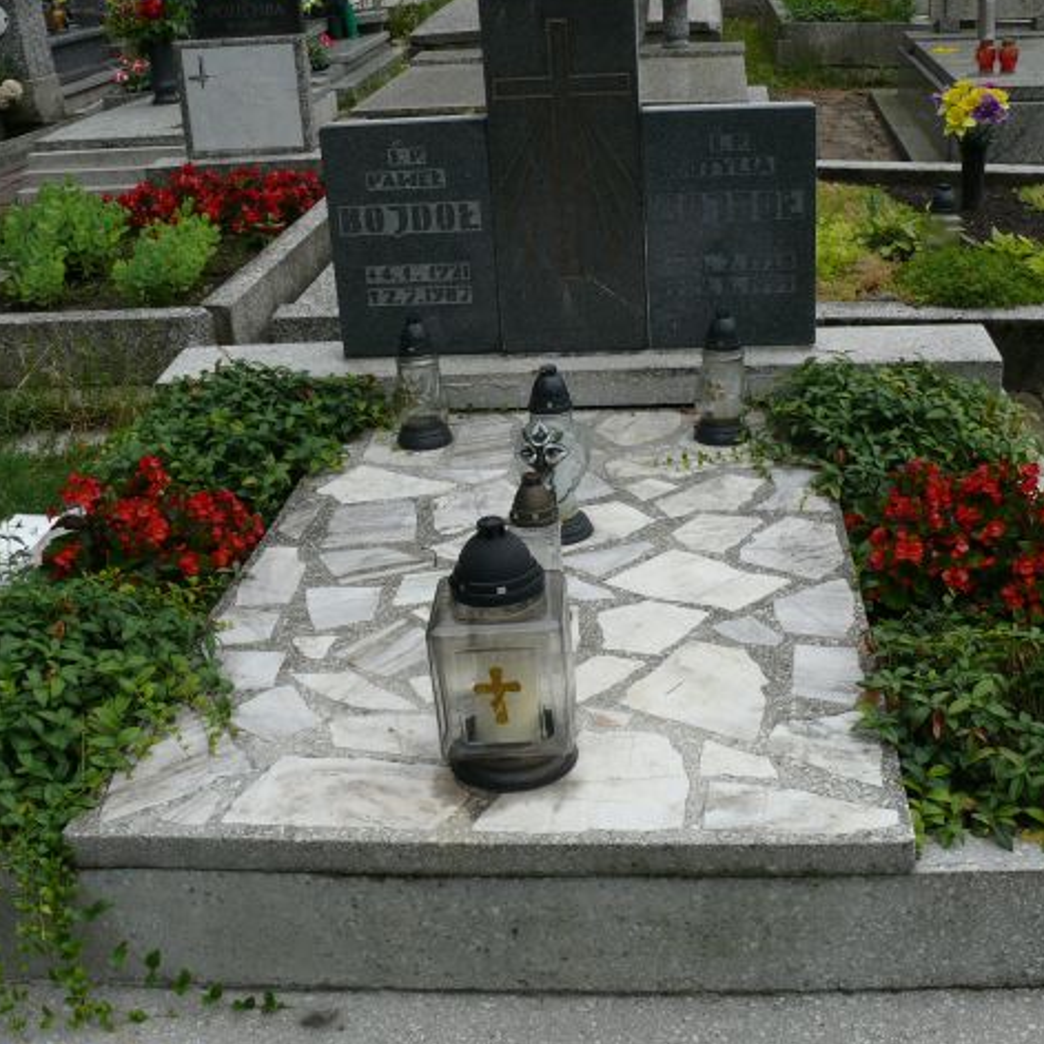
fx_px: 1433
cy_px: 514
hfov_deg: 39.9
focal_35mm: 42
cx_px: 596
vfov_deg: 40.0
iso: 100
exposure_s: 1/160
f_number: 4
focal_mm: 7.4
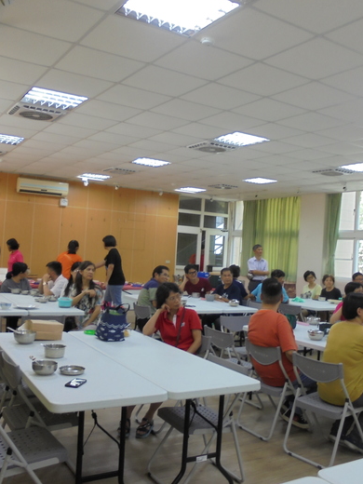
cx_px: 194
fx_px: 489
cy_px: 242
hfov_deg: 40.7
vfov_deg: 52.6
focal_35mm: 35
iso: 160
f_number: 3.5
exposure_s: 1/30
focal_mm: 4.6
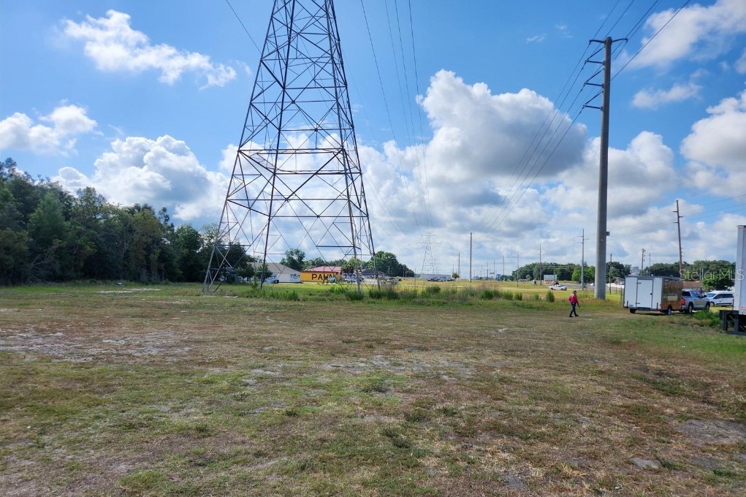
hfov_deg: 73.8
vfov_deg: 53.0
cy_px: 274
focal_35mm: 24
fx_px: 497
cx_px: 373
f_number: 1.8
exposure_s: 1/2977
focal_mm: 5.4
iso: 20
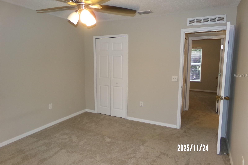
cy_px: 75
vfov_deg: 51.2
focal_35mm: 25
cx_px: 124
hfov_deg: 71.5
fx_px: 172
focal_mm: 4.3
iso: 250
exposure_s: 1/34
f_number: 3.7
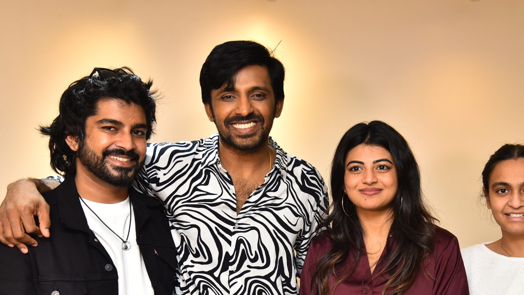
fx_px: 931
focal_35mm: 67
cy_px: 223
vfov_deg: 17.9
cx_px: 300
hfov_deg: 31.4
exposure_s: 1/125
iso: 1000
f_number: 4
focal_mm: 48
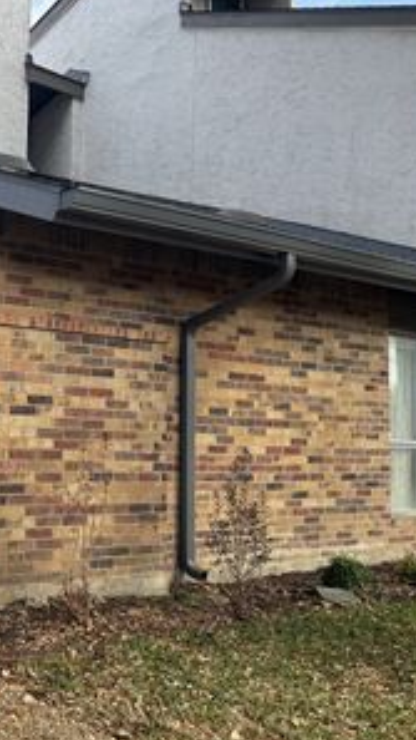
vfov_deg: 46.4
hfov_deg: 23.9
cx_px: -122
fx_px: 863
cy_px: 360
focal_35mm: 44
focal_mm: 6.76
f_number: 1.78
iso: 100
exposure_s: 1/1855
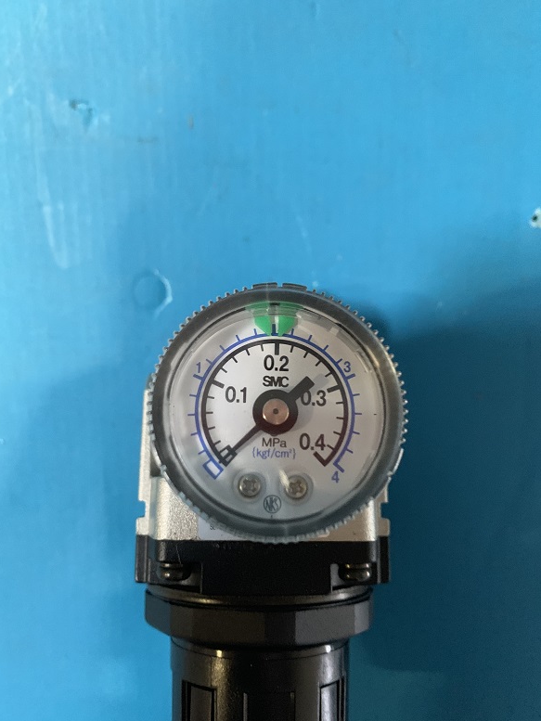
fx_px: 562
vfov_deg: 65.3
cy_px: 360
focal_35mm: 27
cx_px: 263
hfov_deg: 51.4
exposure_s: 1/34
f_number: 1.8
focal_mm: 4.25
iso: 400
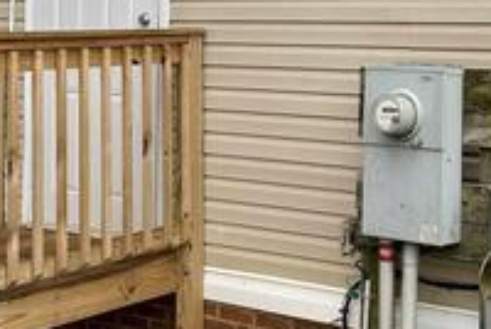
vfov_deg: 16.1
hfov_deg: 24.4
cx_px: 282
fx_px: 1134
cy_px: -15
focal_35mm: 83
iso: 32
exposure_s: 1/150
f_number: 1.6
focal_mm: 5.1
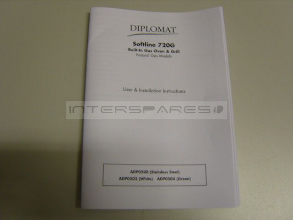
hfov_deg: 52.6
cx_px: 146
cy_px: 110
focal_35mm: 35
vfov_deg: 40.7
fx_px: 296
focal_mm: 7.4
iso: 133
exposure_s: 1/30
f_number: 2.8
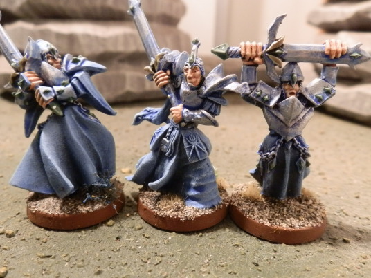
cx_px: 186
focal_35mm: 28
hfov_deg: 63.4
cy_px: 139
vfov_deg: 49.7
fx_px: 300
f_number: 3.1
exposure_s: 1/60
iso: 400
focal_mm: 5
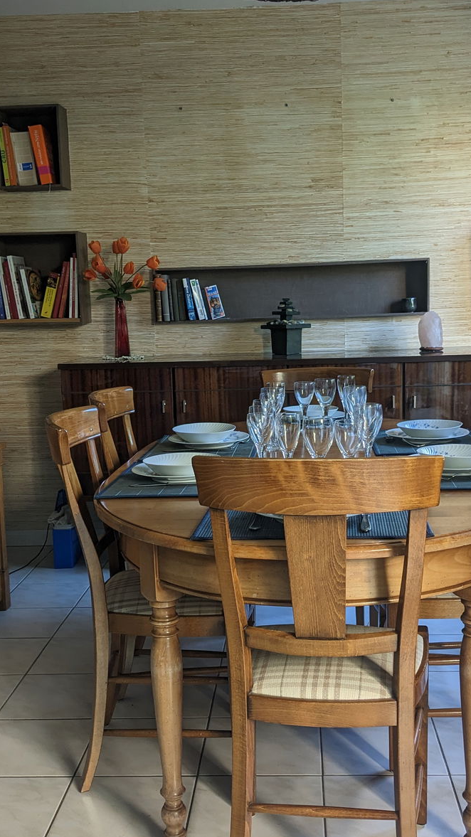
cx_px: 258
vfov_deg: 50.5
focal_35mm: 40
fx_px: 888
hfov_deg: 29.7
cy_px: 420
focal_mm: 4.38
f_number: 1.73
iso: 57
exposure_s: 1/99.9
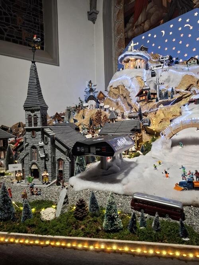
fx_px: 176
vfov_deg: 73.9
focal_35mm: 23
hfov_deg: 58.9
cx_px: 100
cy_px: 132
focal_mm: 5.54
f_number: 1.8
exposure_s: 1/50
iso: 160
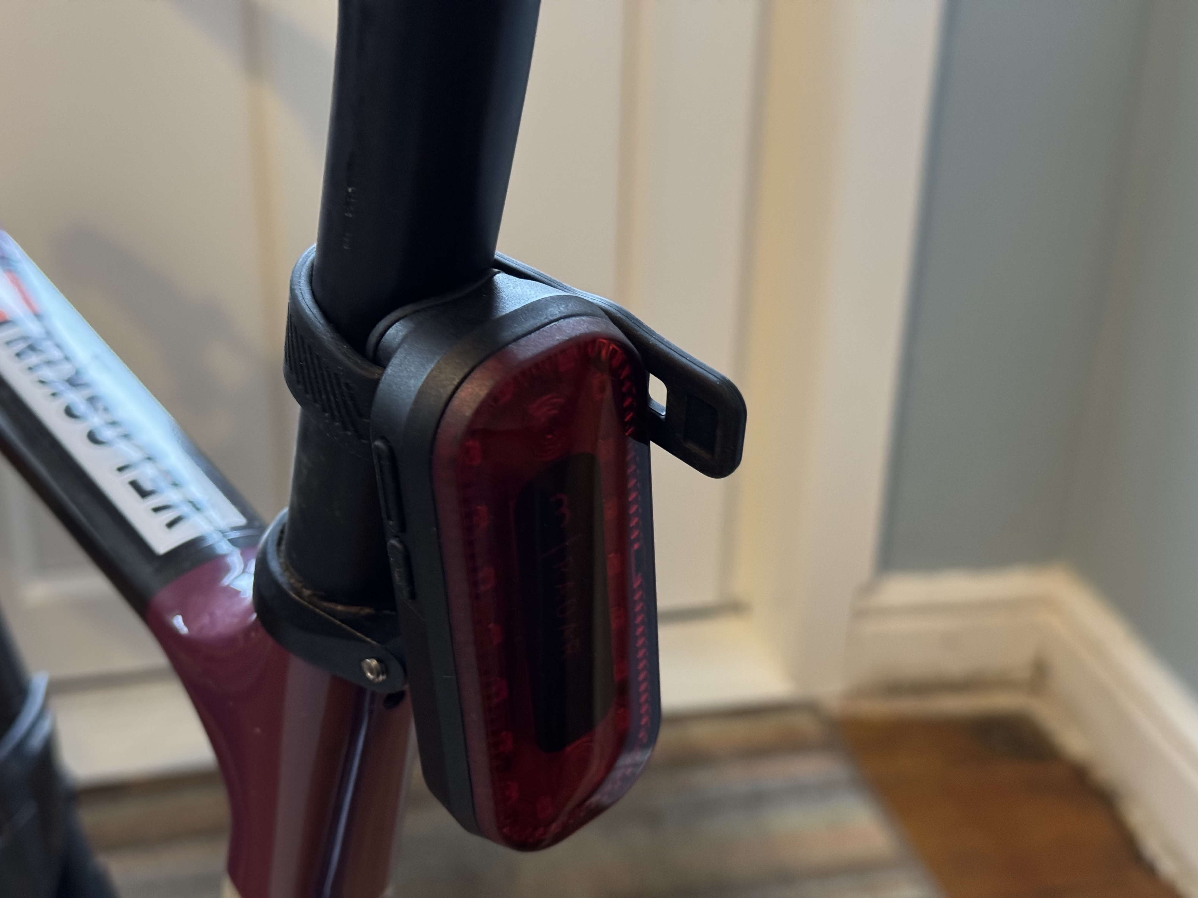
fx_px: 1661
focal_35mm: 48
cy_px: 449
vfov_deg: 30.3
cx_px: 599
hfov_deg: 39.7
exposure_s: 1/31
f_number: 1.78
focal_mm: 6.76
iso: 500
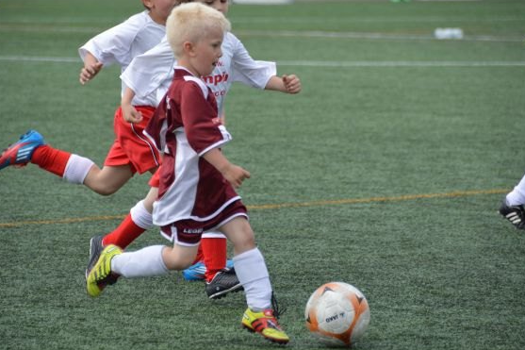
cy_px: 185
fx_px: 4709
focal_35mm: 323
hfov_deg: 6.4
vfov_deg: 4.3
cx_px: 261
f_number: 5.6
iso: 400
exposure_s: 1/1250
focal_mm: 200
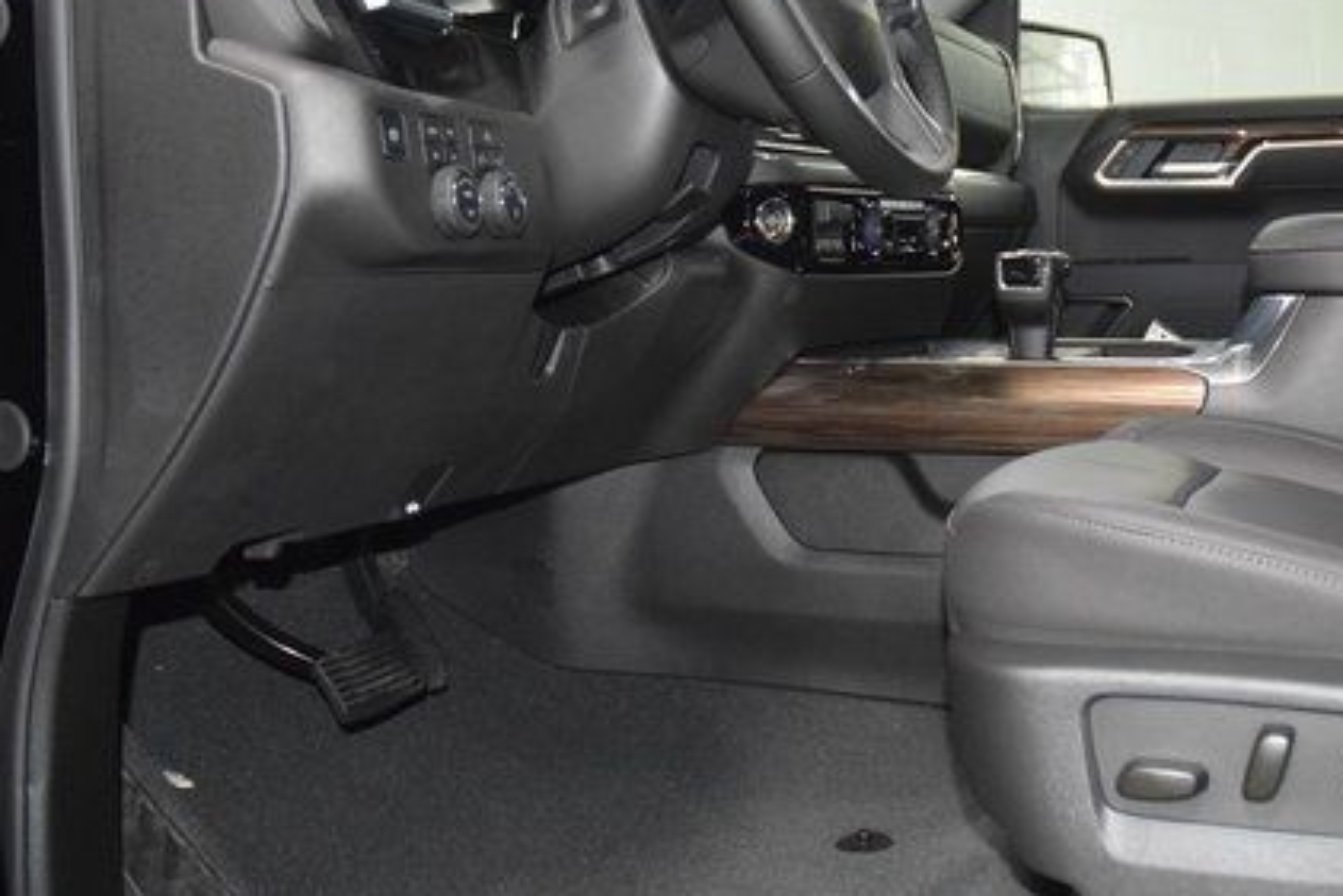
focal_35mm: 41
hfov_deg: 46.7
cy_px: 384
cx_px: 890
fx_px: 1530
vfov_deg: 32.6
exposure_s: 1/80
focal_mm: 18
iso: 3200
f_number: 3.5
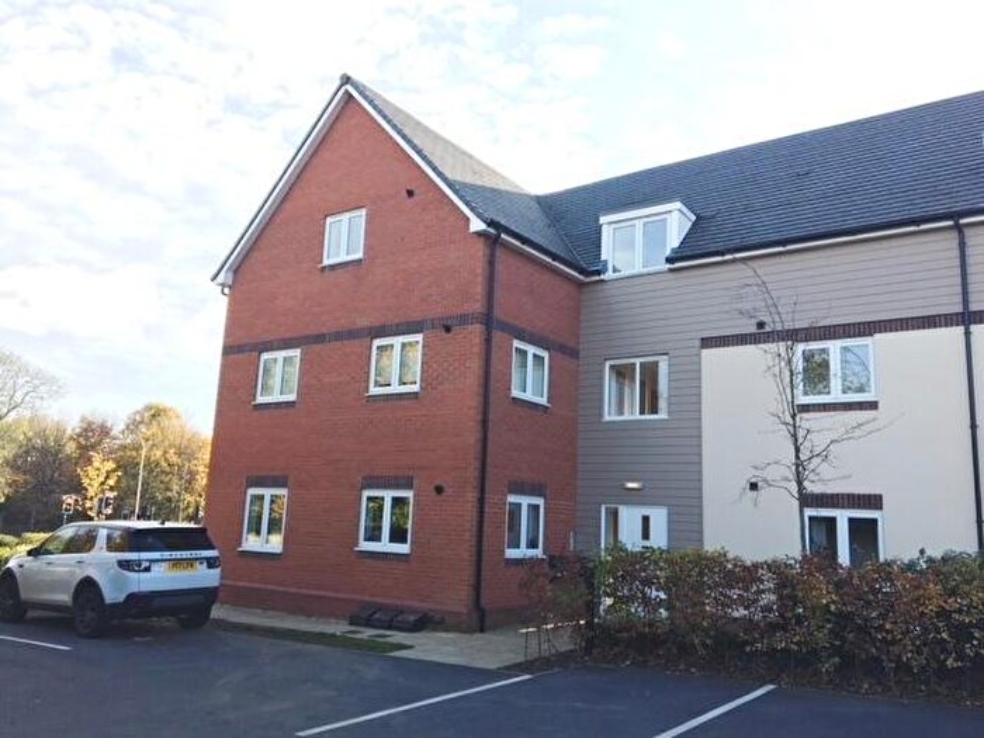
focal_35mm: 29
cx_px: 492
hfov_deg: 61.7
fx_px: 824
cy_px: 369
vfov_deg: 48.2
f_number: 2.2
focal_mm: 4.15
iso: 25
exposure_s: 1/392
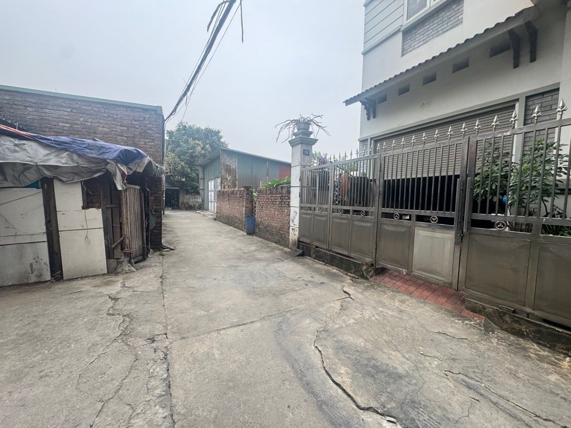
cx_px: 286
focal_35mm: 14
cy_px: 214
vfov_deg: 85.7
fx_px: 231
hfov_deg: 102.1
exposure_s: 1/334
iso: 40
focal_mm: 2.22
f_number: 2.2
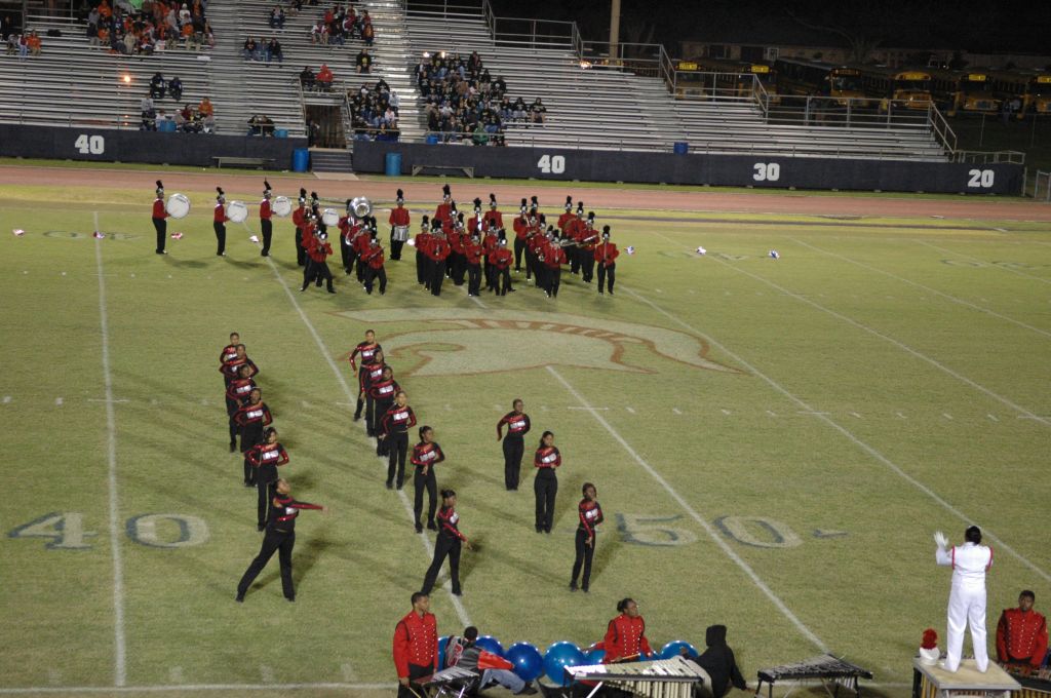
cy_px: 349
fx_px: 2405
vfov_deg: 16.5
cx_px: 526
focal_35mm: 82
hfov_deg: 24.6
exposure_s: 1/60
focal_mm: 55
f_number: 2.8
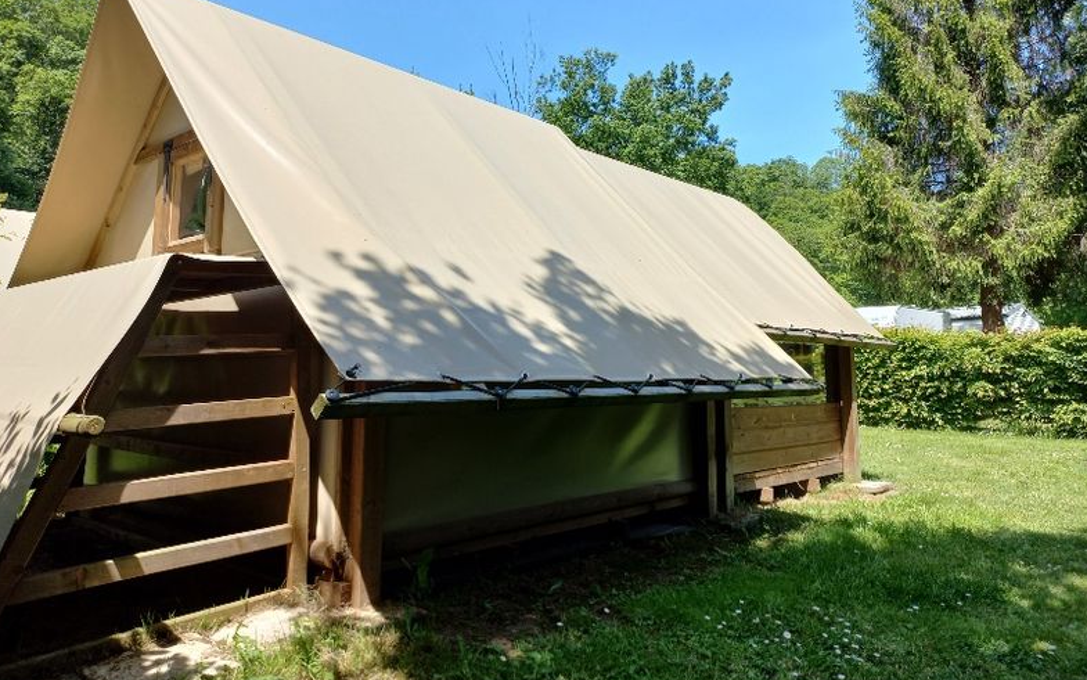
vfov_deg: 45.9
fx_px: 800
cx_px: 541
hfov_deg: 68.4
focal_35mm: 27
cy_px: 291
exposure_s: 1/385
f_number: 1.8
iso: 25
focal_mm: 4.6
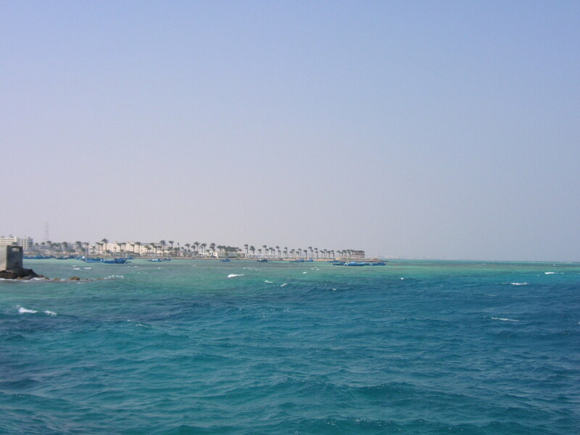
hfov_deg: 36.2
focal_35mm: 53
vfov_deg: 27.5
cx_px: 290
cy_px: 218
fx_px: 888
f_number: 9.5
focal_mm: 8.9
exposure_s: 1/180
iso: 50
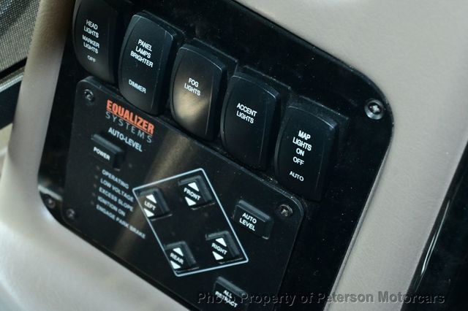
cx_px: 234
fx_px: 974
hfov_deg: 27.0
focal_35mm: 75
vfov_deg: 18.2
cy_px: 156
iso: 4500
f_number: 6.3
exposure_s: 1/80
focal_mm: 50
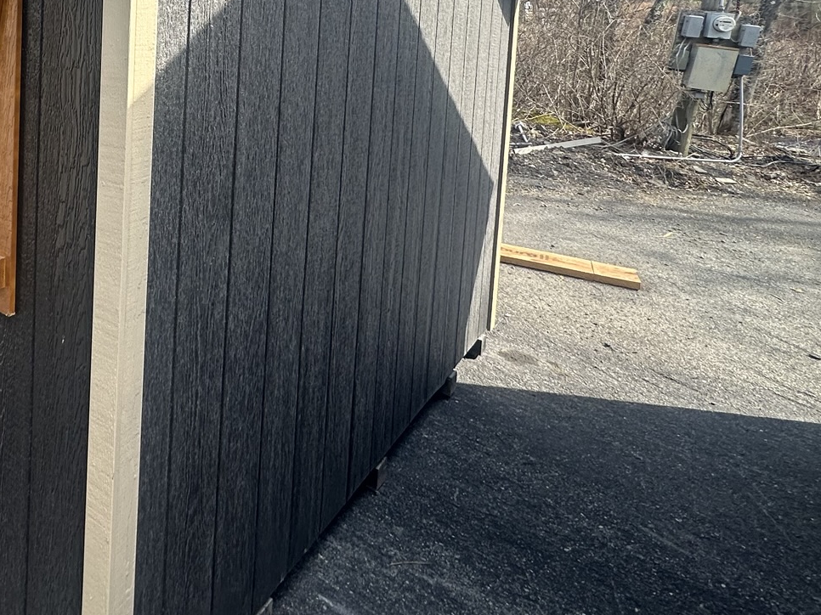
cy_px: 55
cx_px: 66
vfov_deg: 43.8
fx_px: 688
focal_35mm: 29
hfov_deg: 53.2
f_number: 2.2
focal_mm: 2.22
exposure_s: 1/364
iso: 40
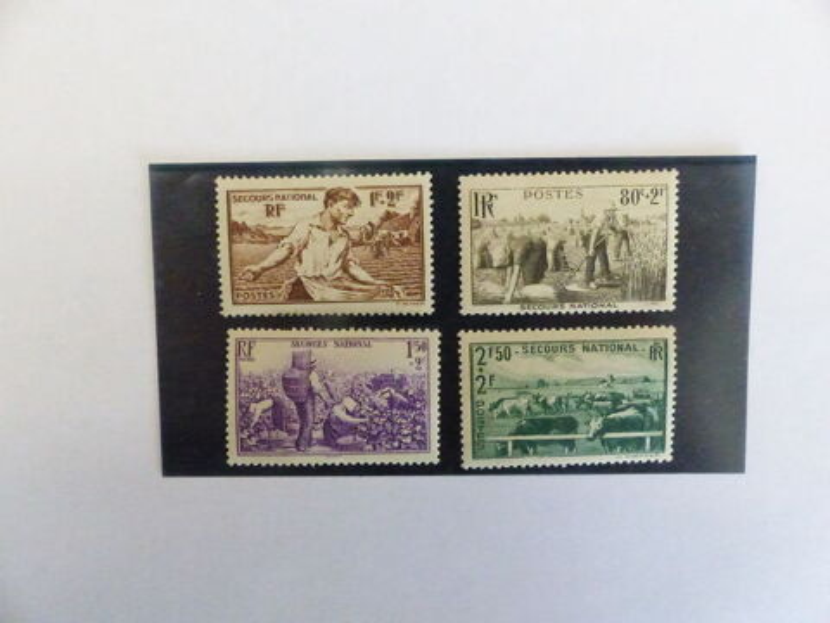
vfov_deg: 54.9
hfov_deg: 69.4
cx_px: 415
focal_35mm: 25
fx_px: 599
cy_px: 312
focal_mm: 4.5
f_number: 3.5
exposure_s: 1/640
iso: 3200
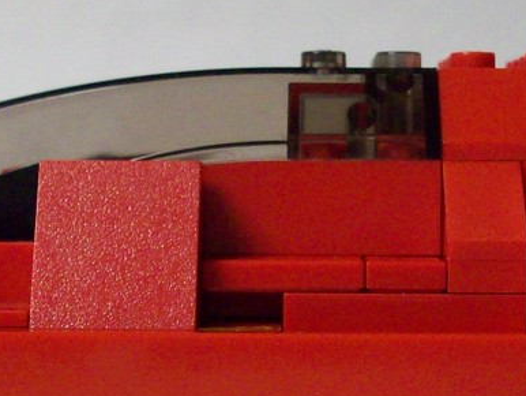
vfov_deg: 10.4
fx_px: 2174
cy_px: 284
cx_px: 236
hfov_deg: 13.8
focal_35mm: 143
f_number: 3.1
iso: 160
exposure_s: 1/22.2
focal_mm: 7.6
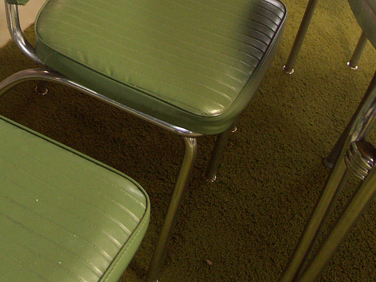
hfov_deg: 29.8
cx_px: 58
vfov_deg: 22.2
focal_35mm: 63
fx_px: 684
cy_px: -15
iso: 160
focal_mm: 7.2
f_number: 2.8
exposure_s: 1/10
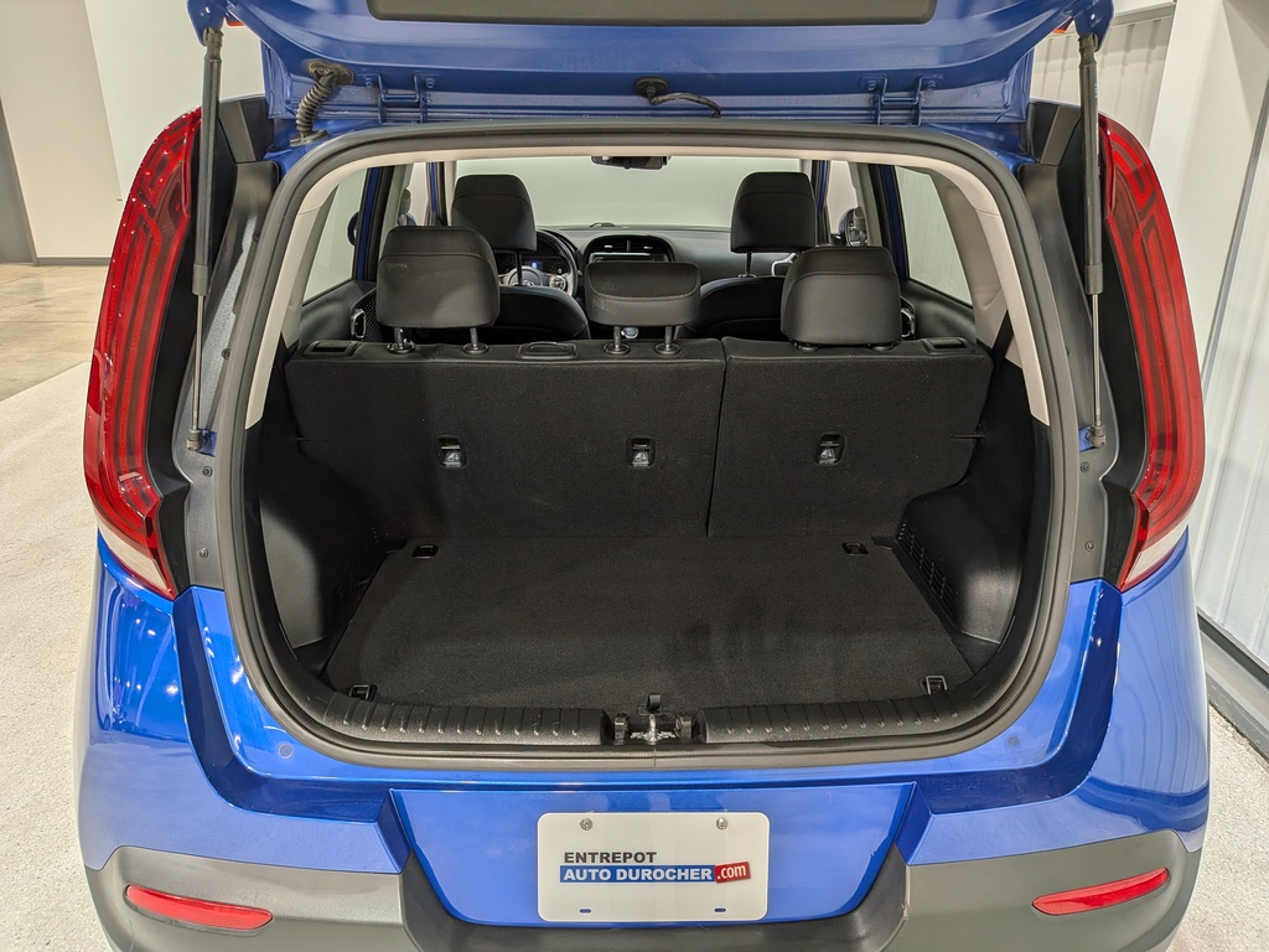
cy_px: 476
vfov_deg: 56.8
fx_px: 880
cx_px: 634
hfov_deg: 71.6
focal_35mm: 24
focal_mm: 4.53
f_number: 1.7
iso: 28
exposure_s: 1/157
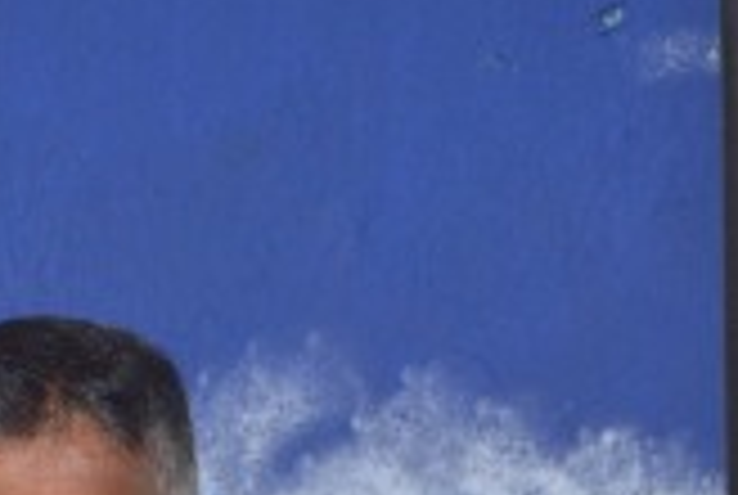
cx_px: -189
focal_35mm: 361
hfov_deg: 5.7
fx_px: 7414
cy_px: 860
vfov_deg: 3.8
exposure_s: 1/125
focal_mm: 66
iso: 400
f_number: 5.6
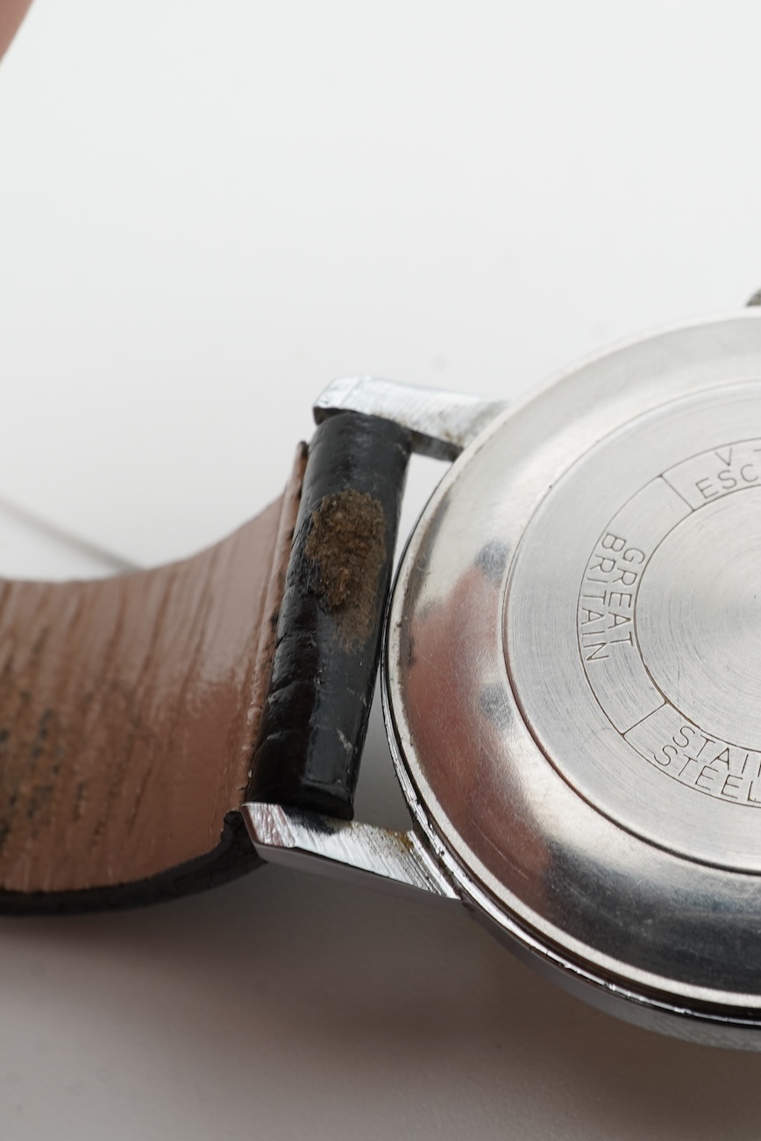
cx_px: 737
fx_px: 2156
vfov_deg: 29.7
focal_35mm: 68
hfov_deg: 19.5
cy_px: 568
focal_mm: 30
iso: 125
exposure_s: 1/60
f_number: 22
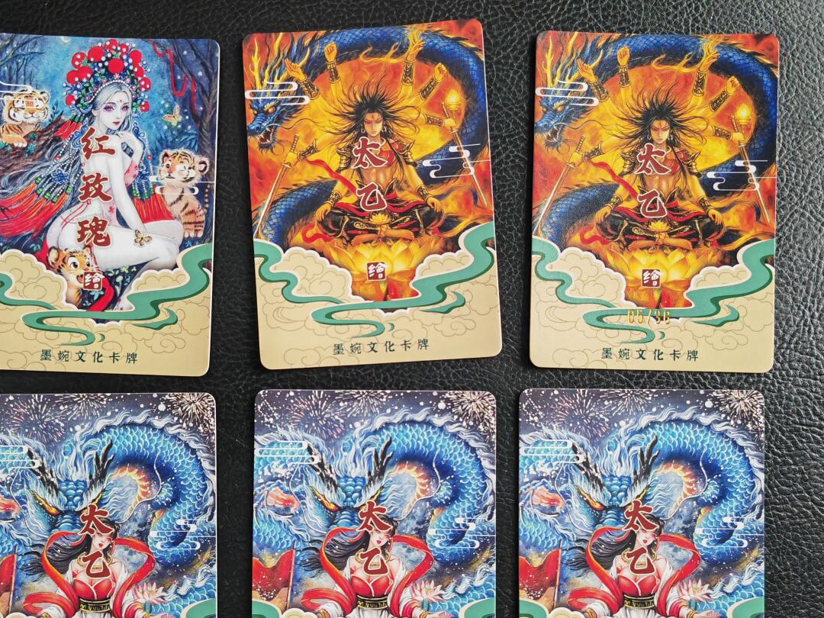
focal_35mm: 35
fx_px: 833
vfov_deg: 40.4
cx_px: 382
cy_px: 389
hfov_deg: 52.6
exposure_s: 1/100
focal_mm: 5.53
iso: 400
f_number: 1.8
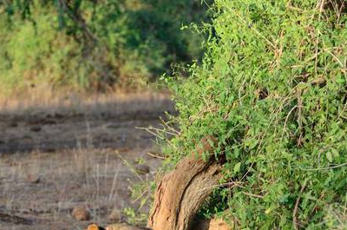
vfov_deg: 3.3
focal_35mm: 420
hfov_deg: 4.9
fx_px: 4040
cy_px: 187
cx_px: 174
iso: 640
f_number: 5
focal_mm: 160
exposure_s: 1/500
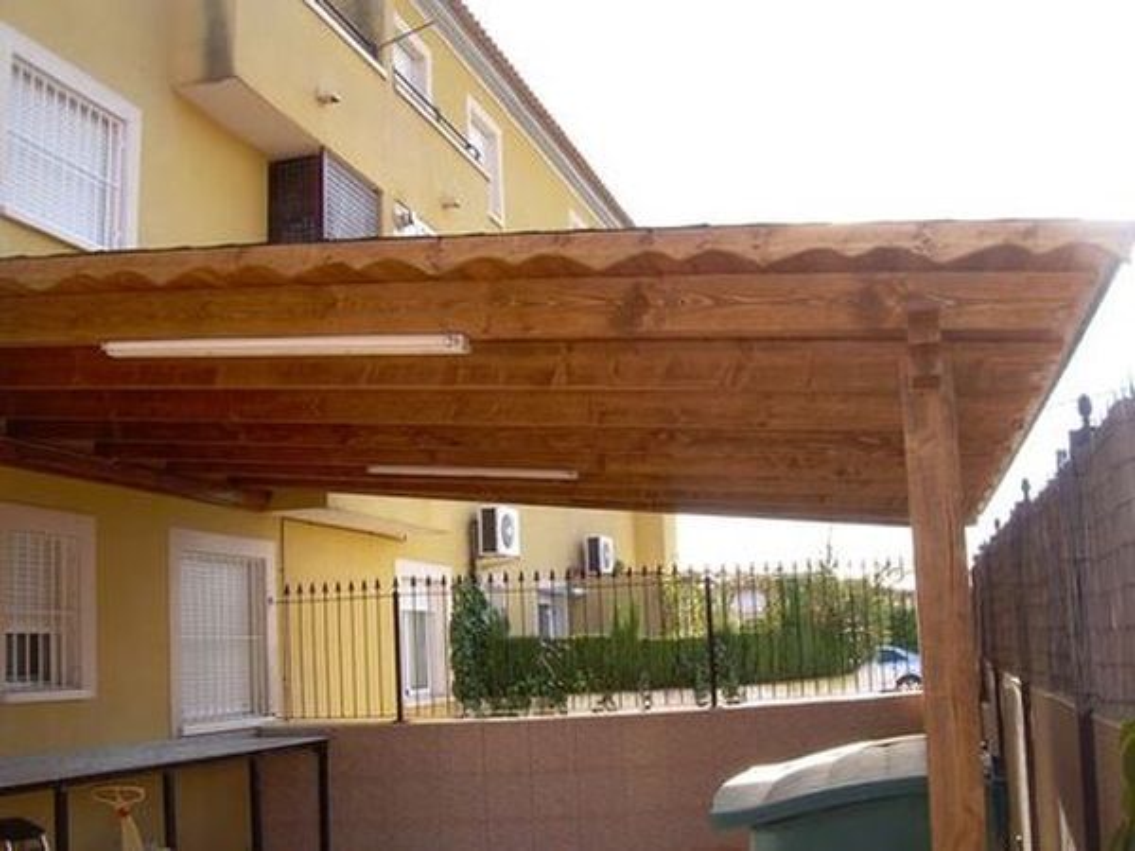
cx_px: 568
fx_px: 1246
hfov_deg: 49.0
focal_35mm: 38
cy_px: 426
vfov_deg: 37.7
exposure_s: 1/105
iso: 50
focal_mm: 6.3
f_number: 4.6
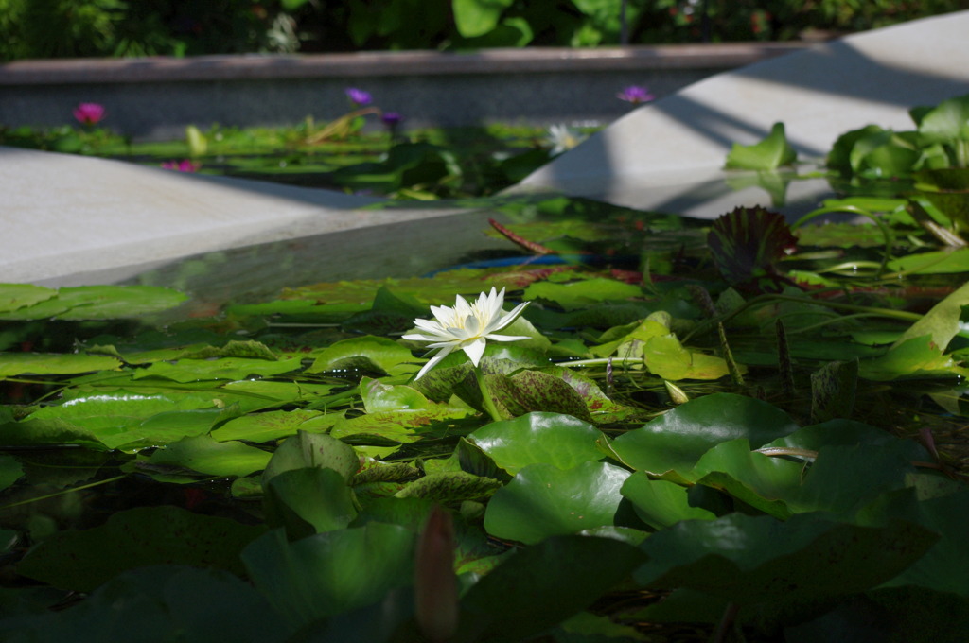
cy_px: 322
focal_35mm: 82
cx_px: 484
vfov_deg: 16.6
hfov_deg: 24.8
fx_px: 2204
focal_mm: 55
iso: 400
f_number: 8
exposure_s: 1/250
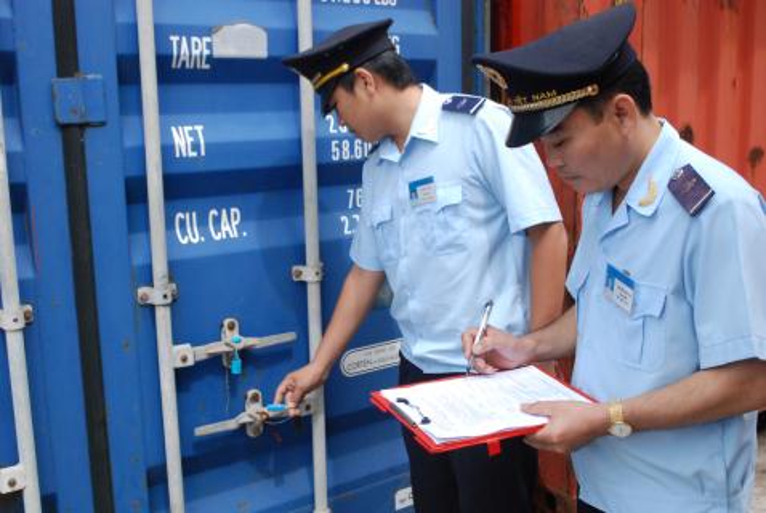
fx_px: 831
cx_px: 383
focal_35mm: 39
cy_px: 256
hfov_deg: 49.5
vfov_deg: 34.3
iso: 1000
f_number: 11
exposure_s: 1/500
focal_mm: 26
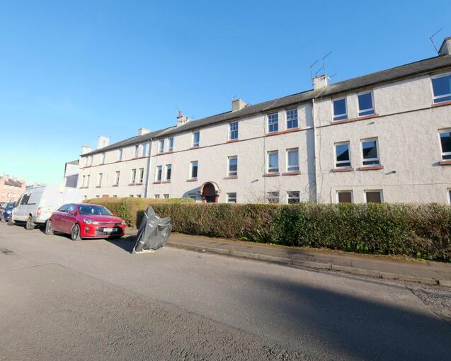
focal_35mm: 15
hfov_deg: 96.8
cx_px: 230
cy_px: 176
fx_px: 200
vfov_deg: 84.0
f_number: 5.6
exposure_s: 1/250
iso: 200
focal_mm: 7
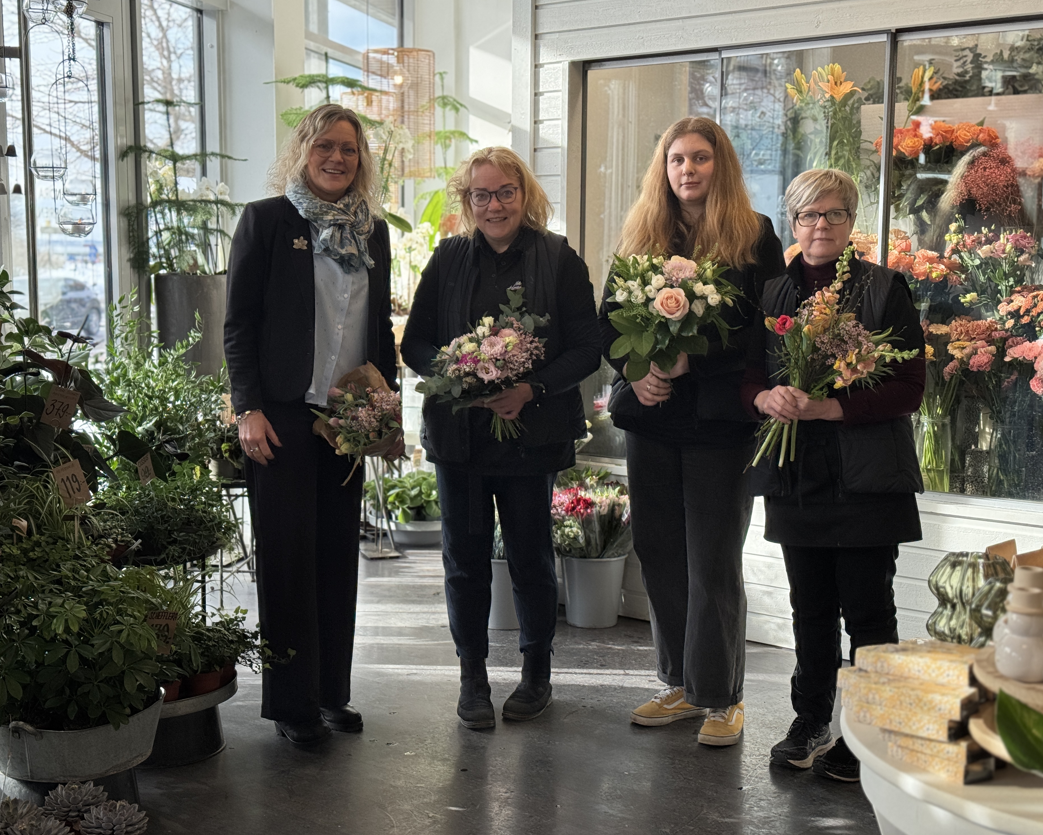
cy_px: 411
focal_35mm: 51
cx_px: 485
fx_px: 1574
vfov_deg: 29.7
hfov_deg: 36.6
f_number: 1.78
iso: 64
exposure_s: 1/627
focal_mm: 6.76
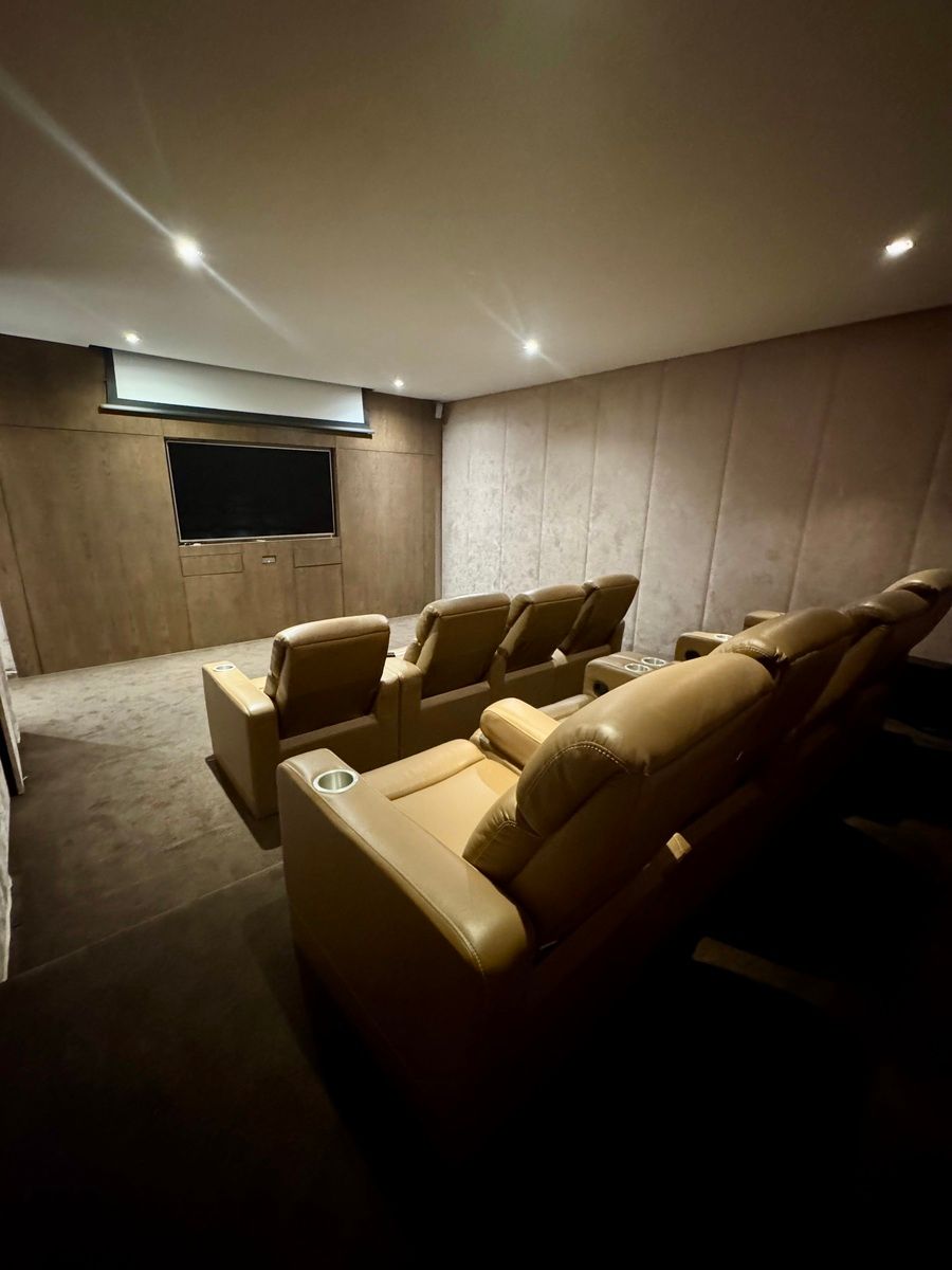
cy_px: 635
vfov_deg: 102.1
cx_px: 476
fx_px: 513
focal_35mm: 14
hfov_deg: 85.7
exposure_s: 1/30
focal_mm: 2.22
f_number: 2.2
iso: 1250
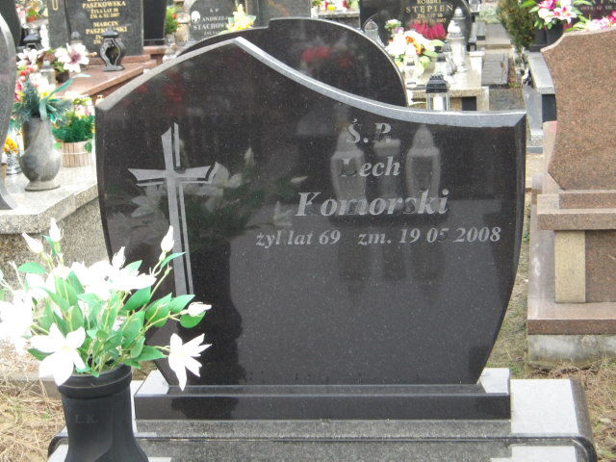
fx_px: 1246
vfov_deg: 21.0
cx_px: 308
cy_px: 231
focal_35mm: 70
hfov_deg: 27.8
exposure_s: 1/60
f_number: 4.9
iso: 573
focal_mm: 12.5
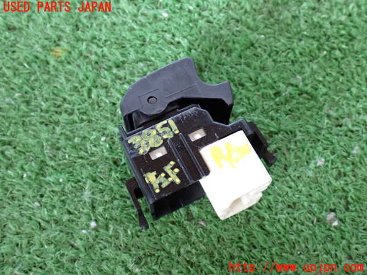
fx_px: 466
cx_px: 184
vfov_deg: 32.9
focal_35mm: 44
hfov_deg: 42.9
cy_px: 138
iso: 800
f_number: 2.9
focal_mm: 7.84
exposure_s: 1/40
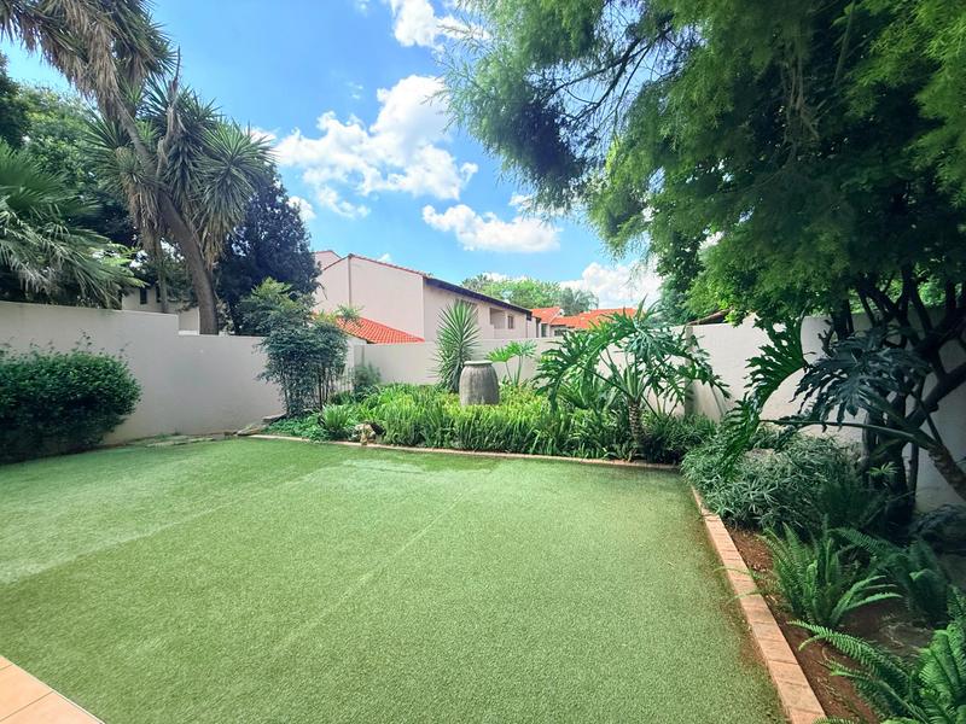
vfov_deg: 85.7
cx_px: 483
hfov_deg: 102.1
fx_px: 391
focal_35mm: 14
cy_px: 362
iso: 64
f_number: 2.2
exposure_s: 1/1033
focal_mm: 2.22
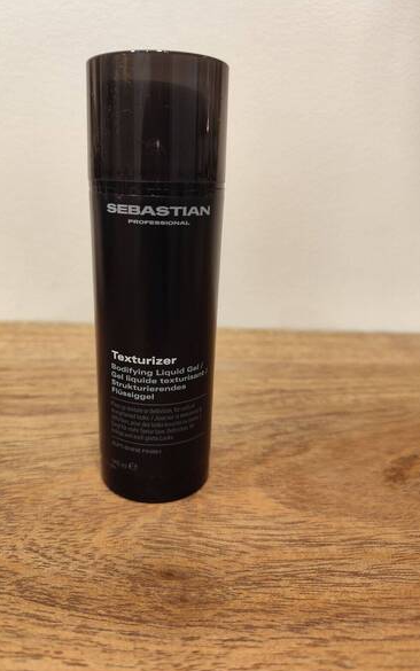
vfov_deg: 72.5
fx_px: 458
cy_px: 334
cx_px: 181
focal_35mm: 25
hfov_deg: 49.2
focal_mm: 6.19
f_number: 1.65
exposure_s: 1/100
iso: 800
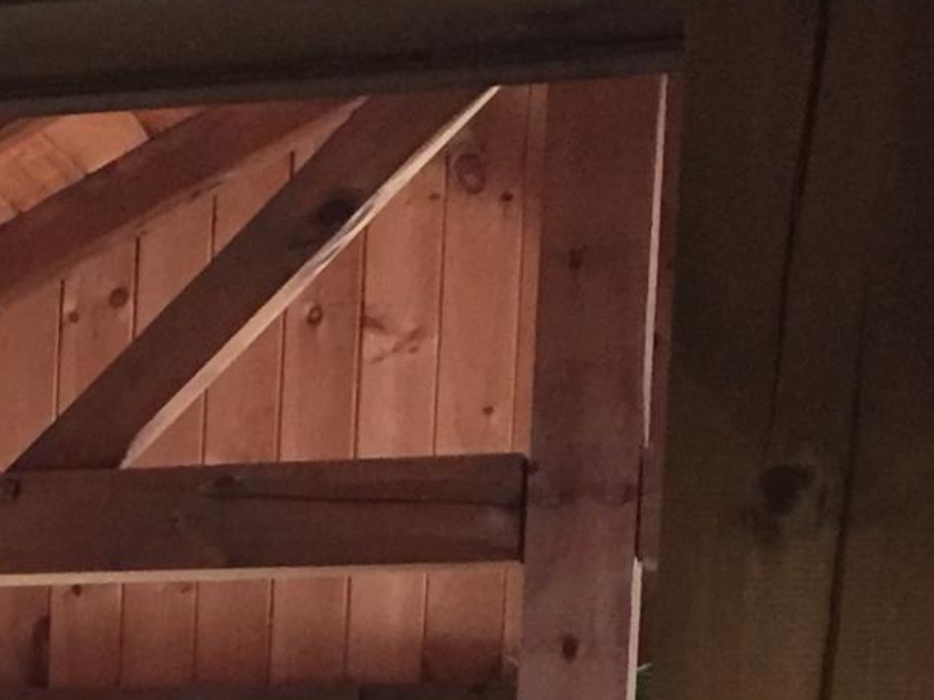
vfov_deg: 9.7
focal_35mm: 143
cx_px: -587
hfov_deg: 12.9
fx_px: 3858
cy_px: 1368
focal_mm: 4.15
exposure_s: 1/8
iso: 125
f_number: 2.2
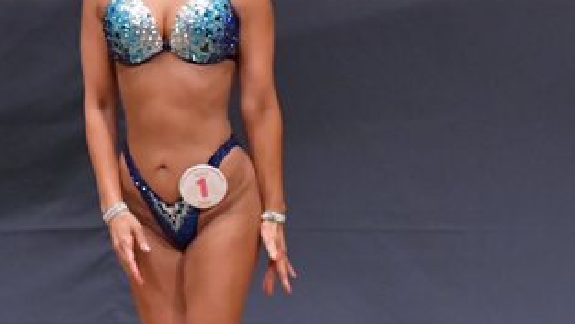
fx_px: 11282
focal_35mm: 740
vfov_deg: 1.6
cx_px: 269
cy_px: 197
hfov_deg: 2.9
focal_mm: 190
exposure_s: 1/400
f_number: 5.6
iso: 6400
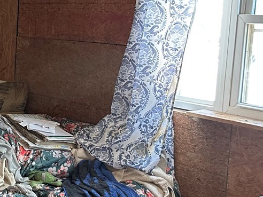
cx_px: -101
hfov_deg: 21.9
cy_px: 83
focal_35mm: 78
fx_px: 593
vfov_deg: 18.9
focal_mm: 6.86
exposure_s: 1/60
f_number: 1.78
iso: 250
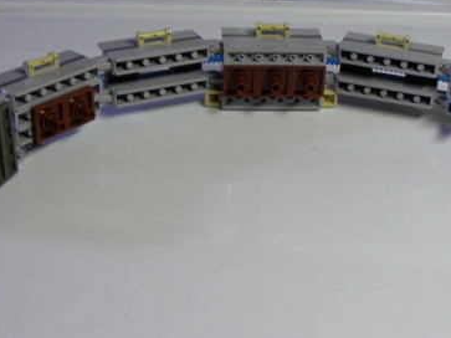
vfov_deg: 21.9
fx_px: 873
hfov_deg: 28.9
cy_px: 144
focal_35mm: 67
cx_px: 283
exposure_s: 1/35.4
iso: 200
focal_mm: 6.3
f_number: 3.5
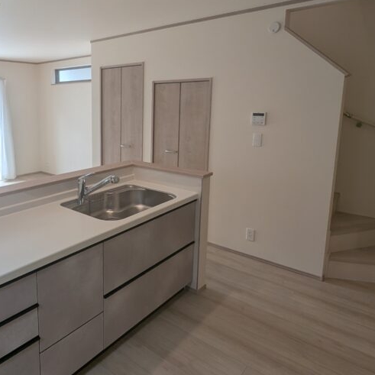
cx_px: 93
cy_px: 156
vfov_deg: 64.6
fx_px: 294
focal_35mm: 24
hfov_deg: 61.4
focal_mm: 1.95
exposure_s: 1/91.2
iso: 47
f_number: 2.2
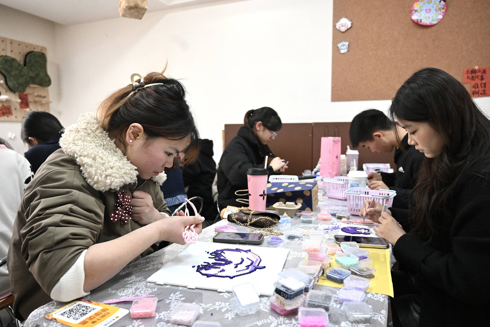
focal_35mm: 24
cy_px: 164
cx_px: 245
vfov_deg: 53.1
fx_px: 327
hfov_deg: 73.7
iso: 5000
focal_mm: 24
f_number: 4
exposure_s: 1/800
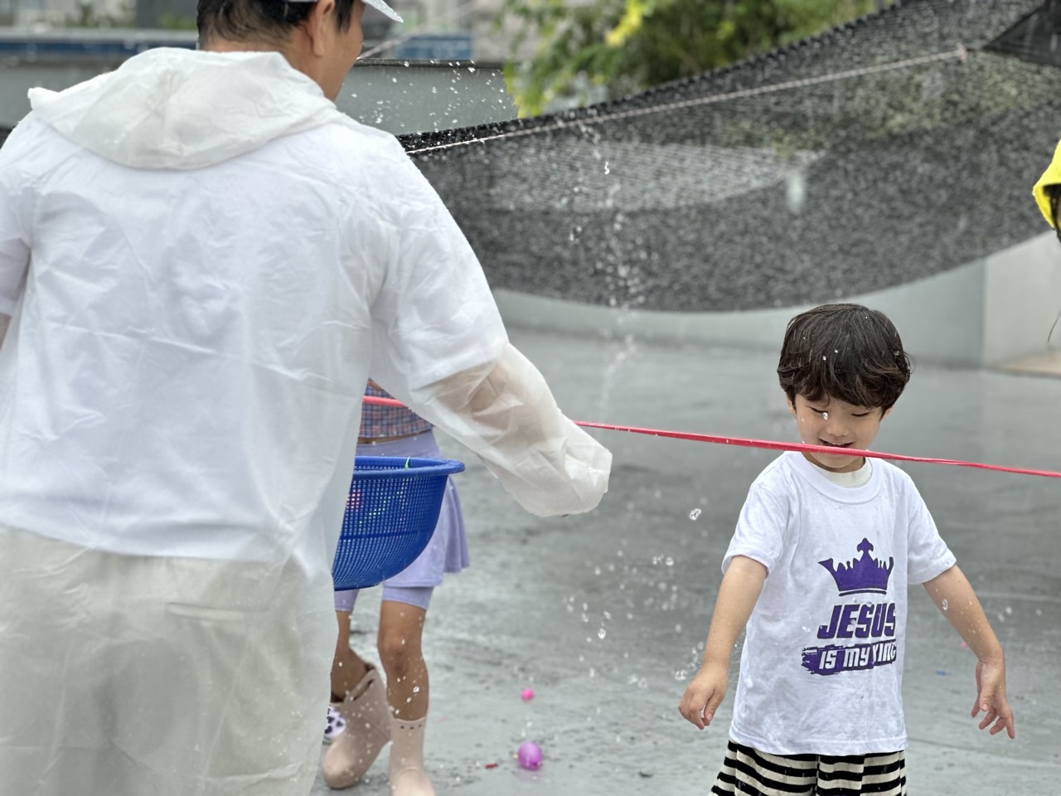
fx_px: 2360
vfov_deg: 19.1
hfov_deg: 25.3
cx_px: 530
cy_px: 398
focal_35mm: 77
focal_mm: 9
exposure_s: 1/121
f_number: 2.8
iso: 32
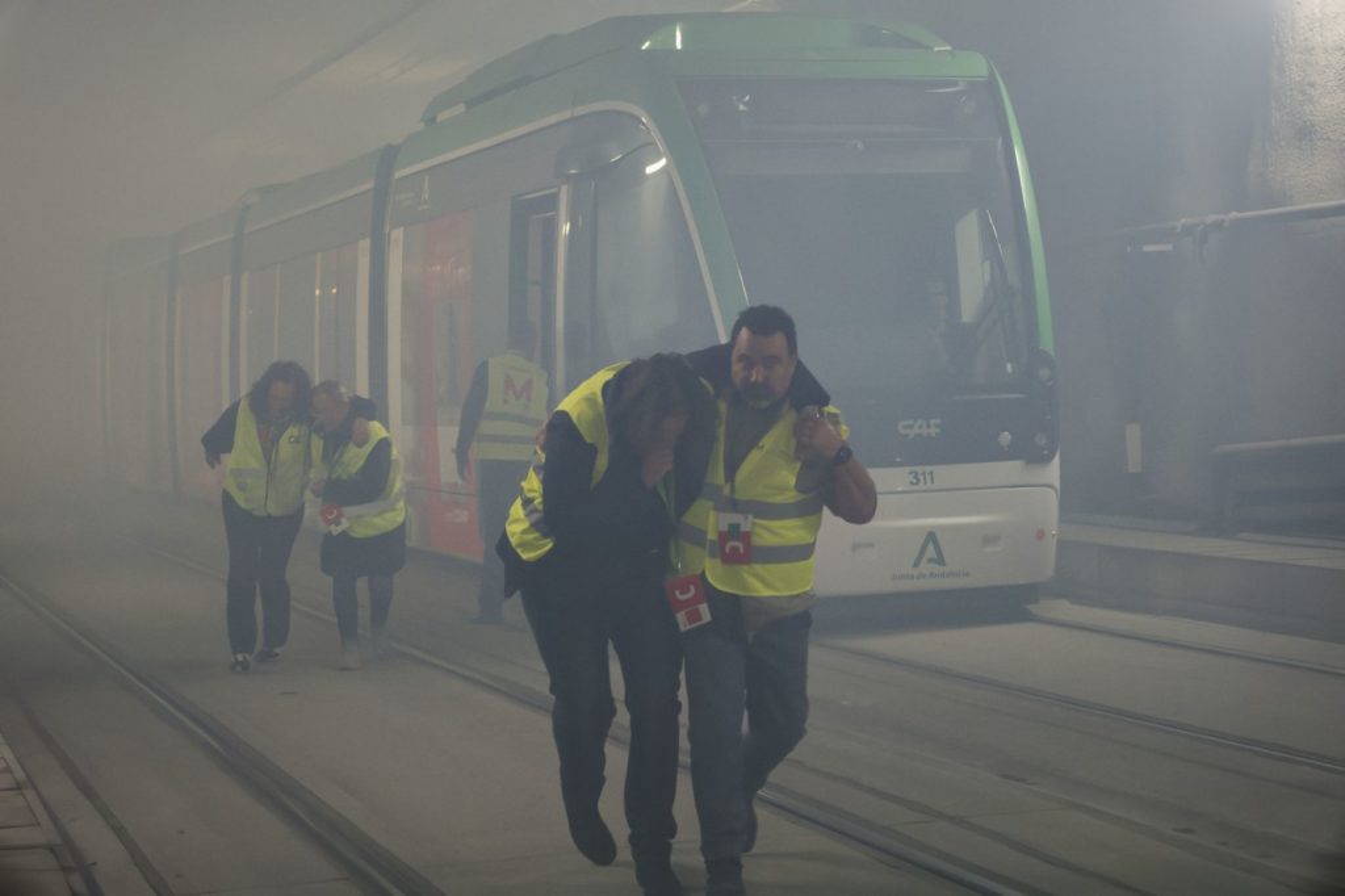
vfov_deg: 20.3
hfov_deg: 30.1
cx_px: 672
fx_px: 2502
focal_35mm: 67
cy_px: 448
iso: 12800
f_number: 2.8
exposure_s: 1/125
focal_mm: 44.6
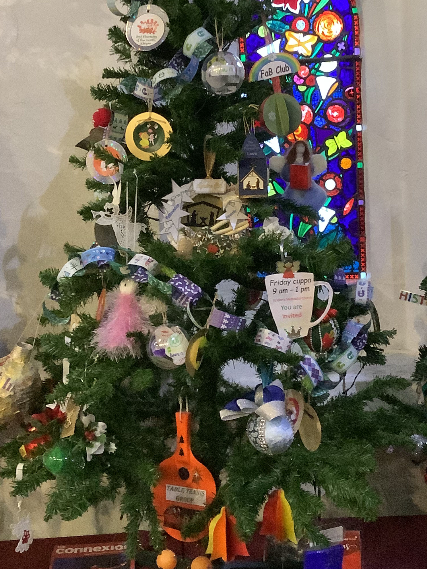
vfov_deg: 37.5
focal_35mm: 51
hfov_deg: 28.6
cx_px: 230
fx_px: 839
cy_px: 263
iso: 640
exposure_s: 1/24
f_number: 2.4
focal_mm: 3.3
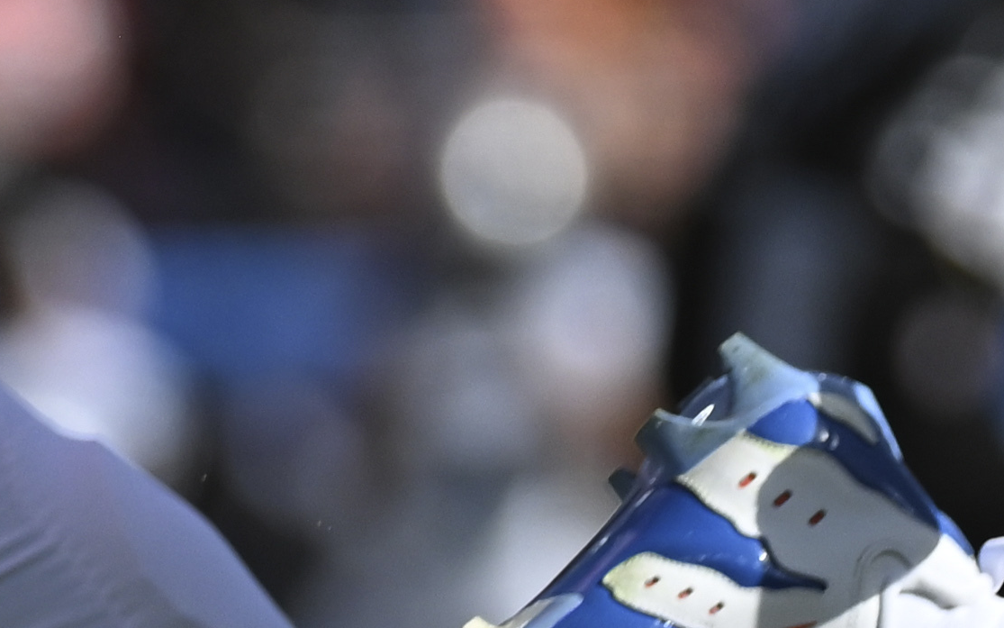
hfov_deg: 1.5
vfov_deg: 0.9
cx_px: 1485
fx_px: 39322
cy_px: -734
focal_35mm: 1437
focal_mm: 260
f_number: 4
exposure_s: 1/8000
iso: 800
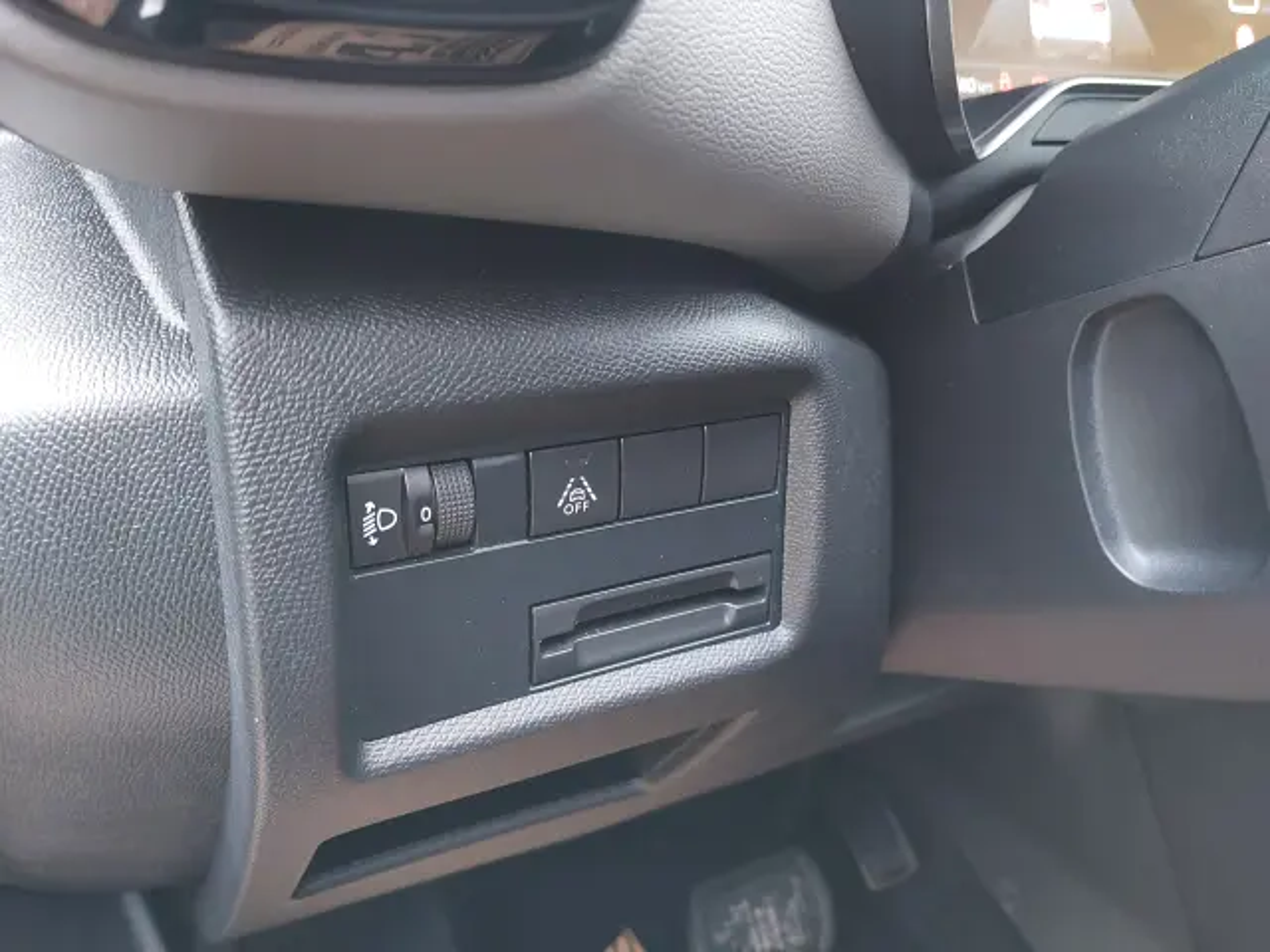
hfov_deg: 60.0
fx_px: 1101
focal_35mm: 30
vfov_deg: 46.8
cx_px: 635
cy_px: 476
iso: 400
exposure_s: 1/25
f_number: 1.8
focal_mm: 4.6
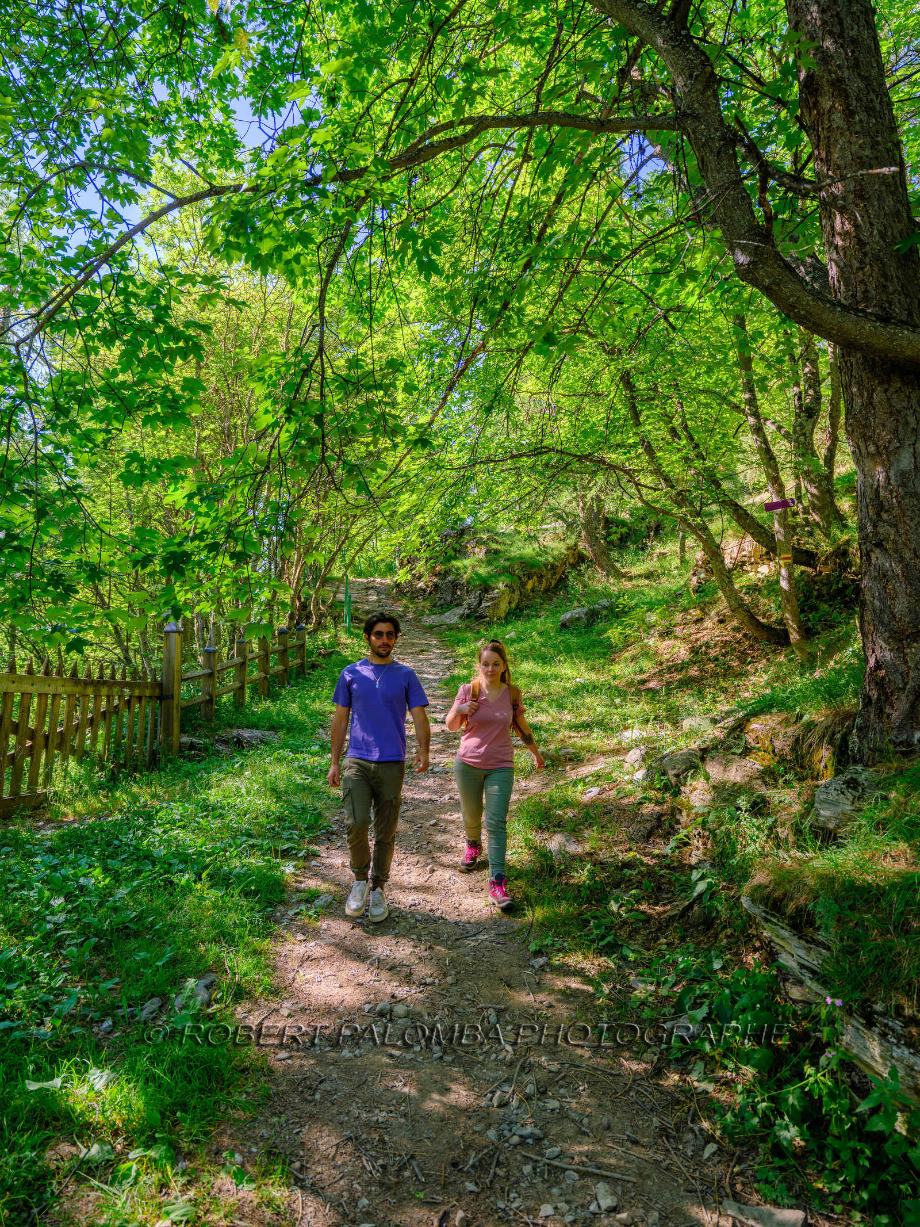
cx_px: 460
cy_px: 614
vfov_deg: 76.4
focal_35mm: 22
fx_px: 780
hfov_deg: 61.1
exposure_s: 1/250
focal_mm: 28.2
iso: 800
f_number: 4
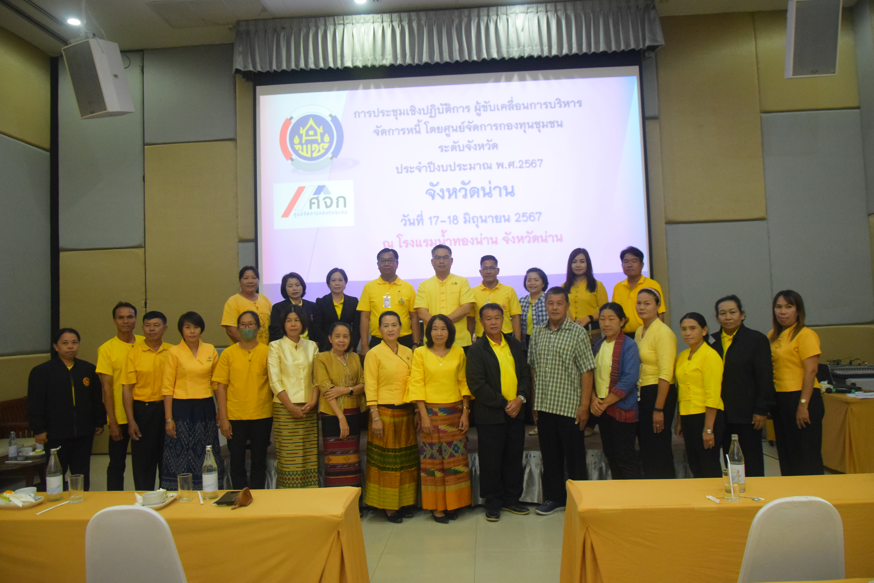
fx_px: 656
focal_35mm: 27
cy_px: 292
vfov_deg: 48.0
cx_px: 437
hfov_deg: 67.4
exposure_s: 1/80
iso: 3200
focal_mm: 18
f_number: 3.5
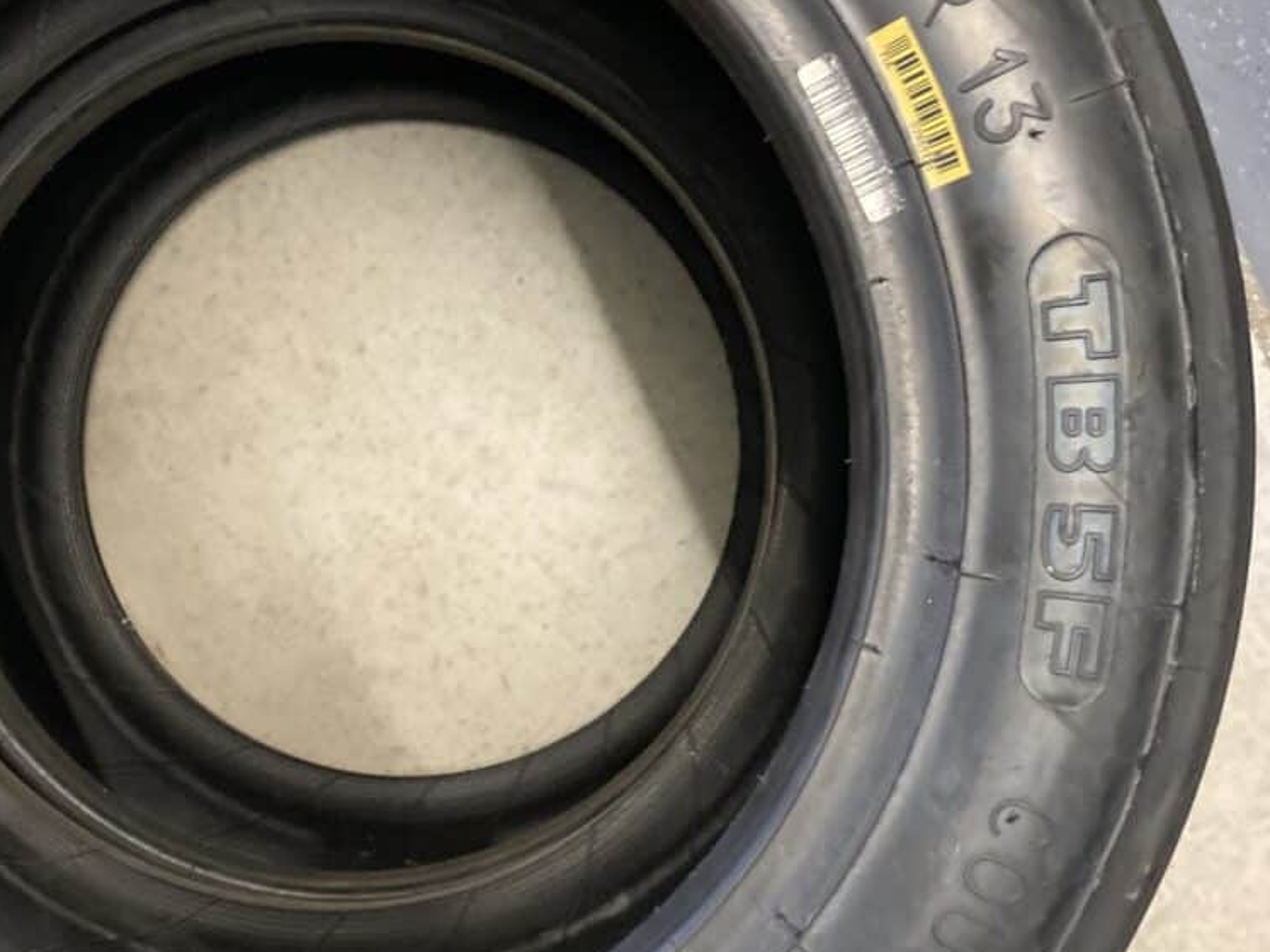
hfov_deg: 59.9
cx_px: 593
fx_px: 1100
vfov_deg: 46.8
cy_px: 450
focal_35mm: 30
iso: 500
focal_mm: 3.99
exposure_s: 1/30
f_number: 1.8
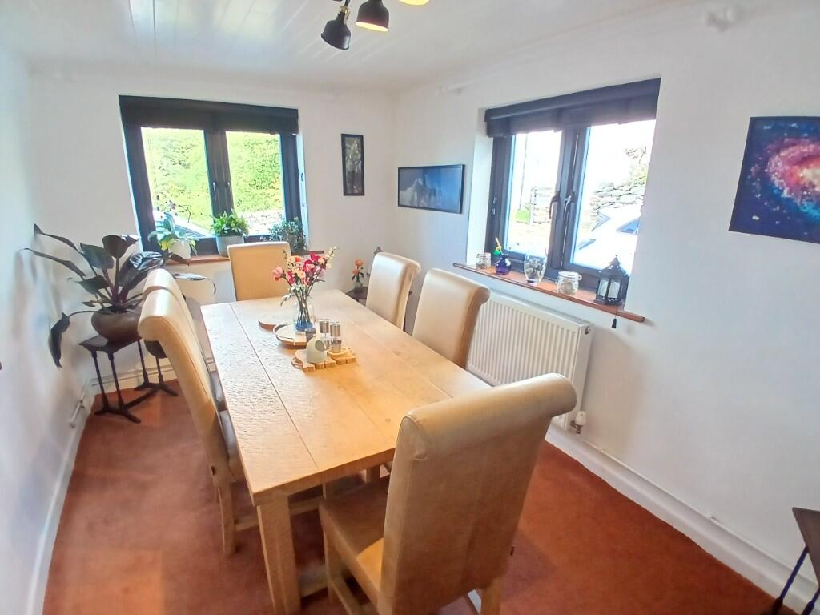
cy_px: 308
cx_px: 410
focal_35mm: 17
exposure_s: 1/33.3
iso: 160
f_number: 2.2
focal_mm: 1.4
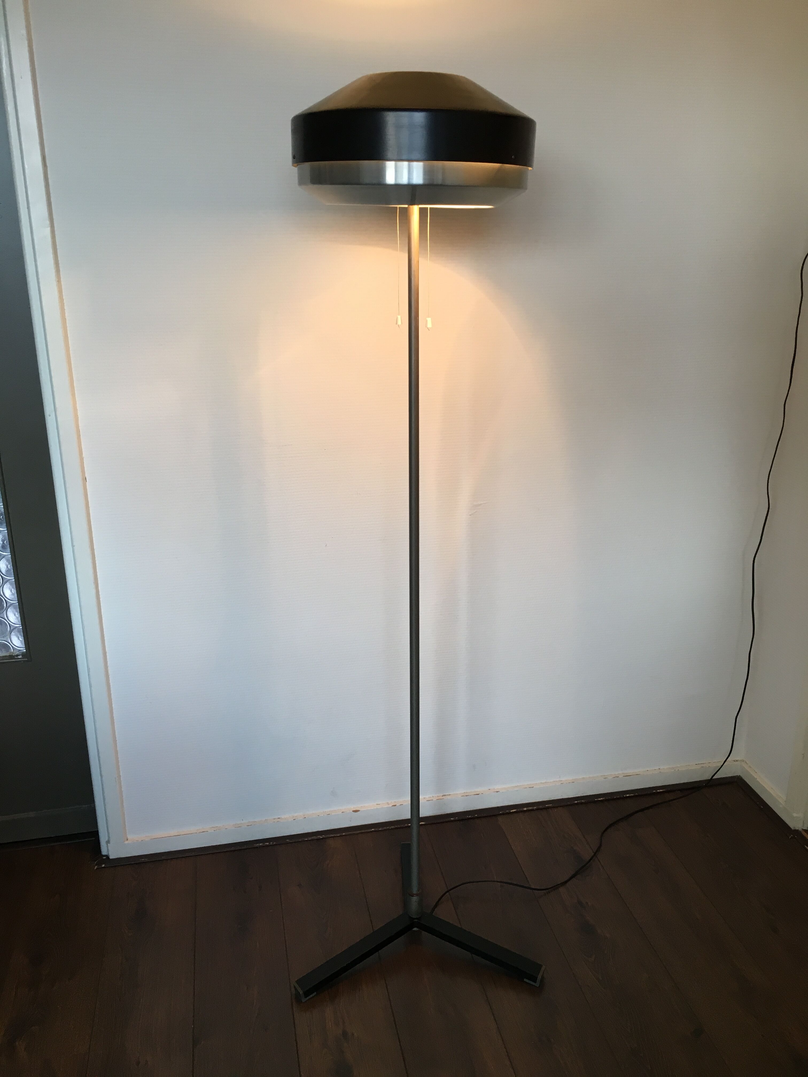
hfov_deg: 48.2
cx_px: 404
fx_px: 903
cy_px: 538
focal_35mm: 29
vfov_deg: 61.7
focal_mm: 4.15
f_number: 2.2
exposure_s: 1/33
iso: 80
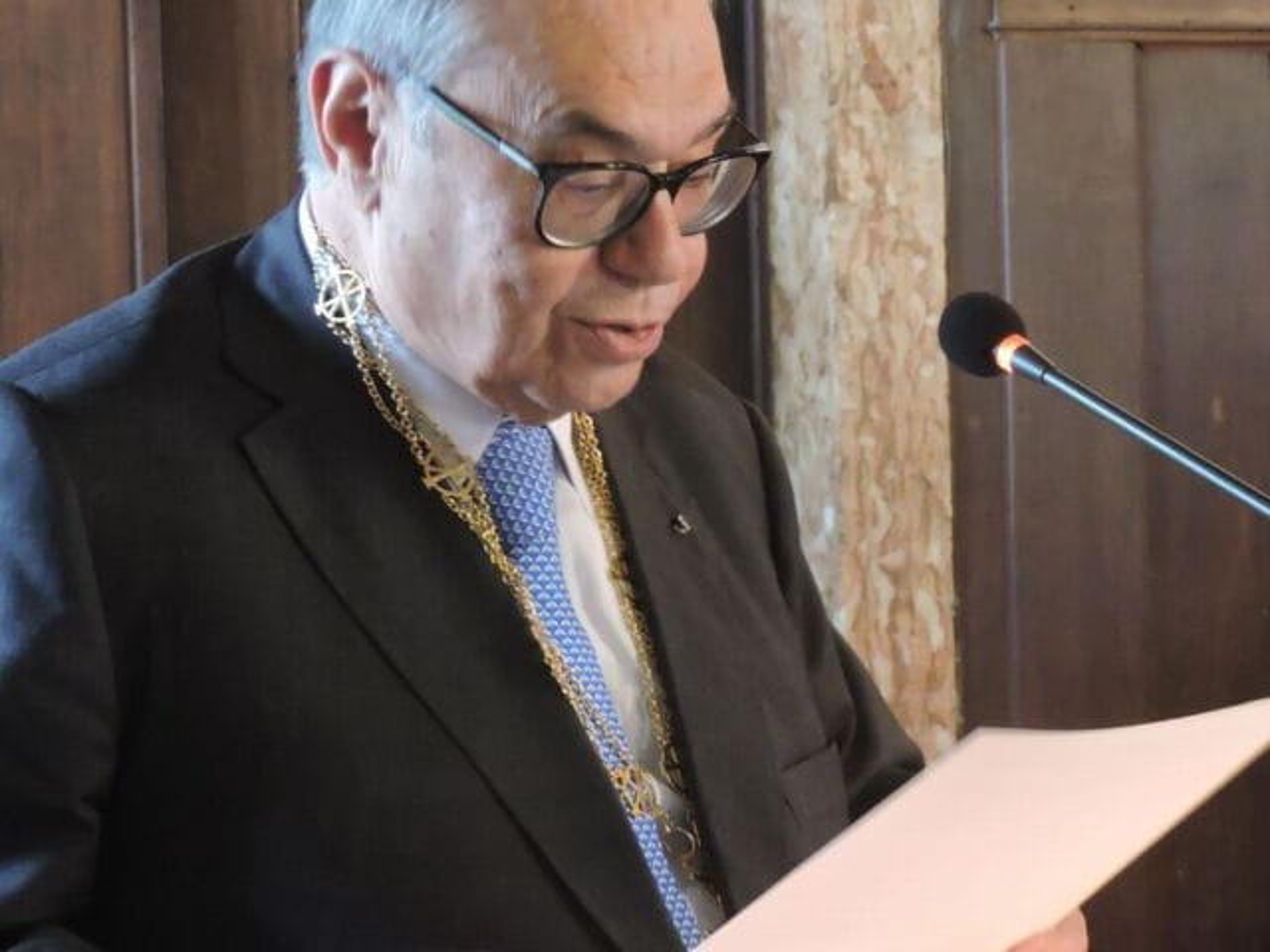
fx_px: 1834
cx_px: 635
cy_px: 476
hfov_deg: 38.2
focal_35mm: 50
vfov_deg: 29.1
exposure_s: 1/8
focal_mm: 8.9
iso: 800
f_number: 3.6
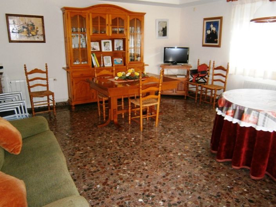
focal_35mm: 26
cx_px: 138
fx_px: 207
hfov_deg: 67.3
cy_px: 104
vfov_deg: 53.0
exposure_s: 1/30
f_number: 2.8
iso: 200
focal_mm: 4.7
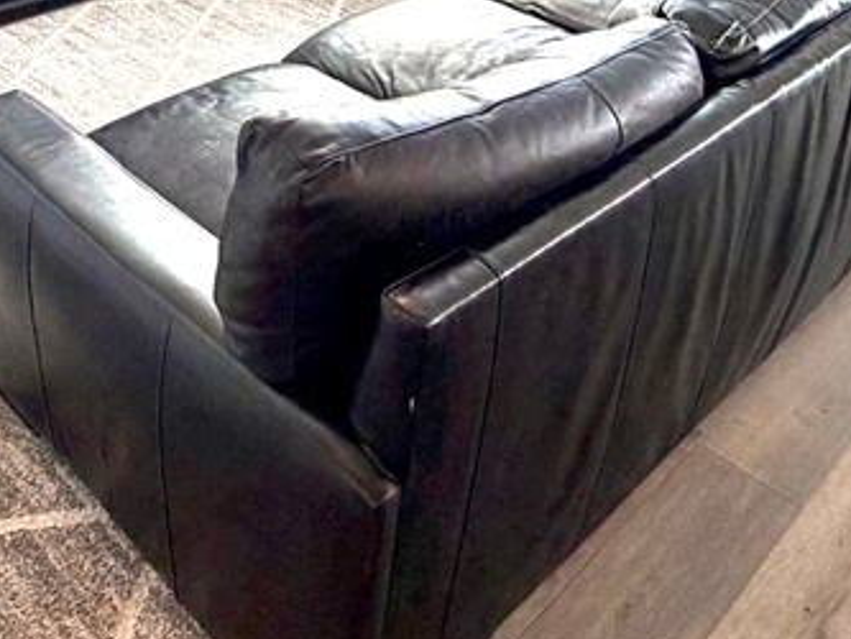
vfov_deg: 28.4
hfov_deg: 43.5
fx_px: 1057
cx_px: 319
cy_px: -166
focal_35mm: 43
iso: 64
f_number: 2.2
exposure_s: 1/129
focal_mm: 2.22
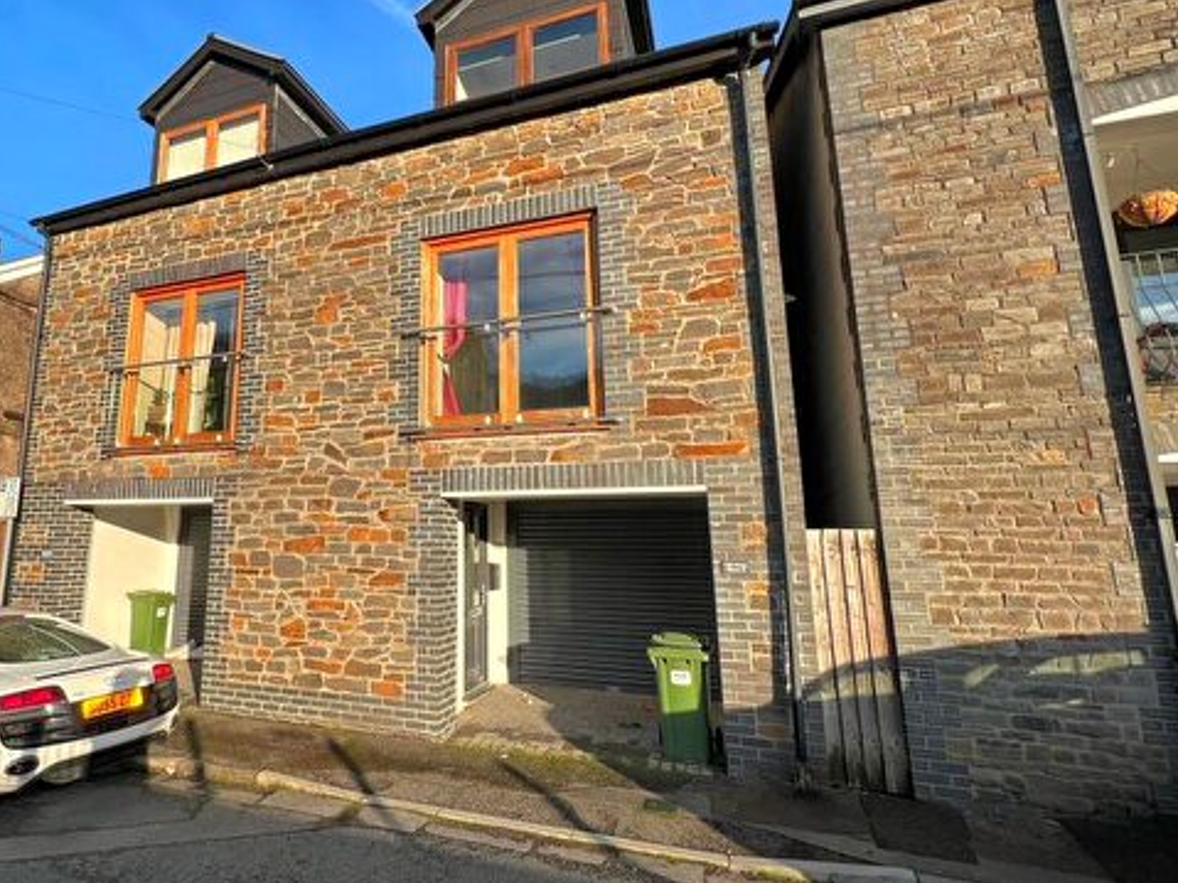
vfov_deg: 68.5
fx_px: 646
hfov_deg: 82.7
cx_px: 425
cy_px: 405
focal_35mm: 19
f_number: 1.8
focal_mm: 1.57
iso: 32
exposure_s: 1/1054
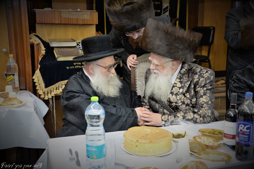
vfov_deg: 27.5
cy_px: 85
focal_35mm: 49
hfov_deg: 40.3
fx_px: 346
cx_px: 130
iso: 1600
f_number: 5.6
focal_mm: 48
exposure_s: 1/60
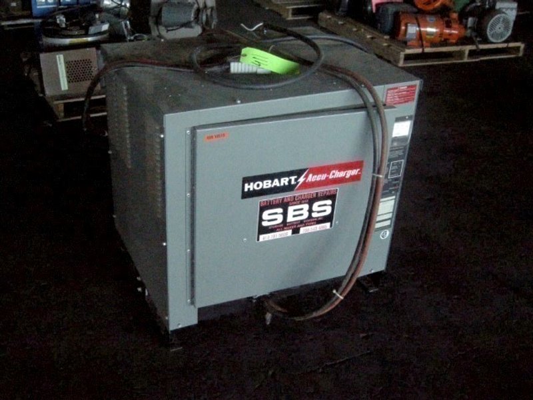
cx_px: 266
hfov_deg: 46.8
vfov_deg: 36.0
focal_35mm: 40
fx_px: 616
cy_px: 200
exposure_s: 1/118
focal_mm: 8.5
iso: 1600
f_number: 2.9
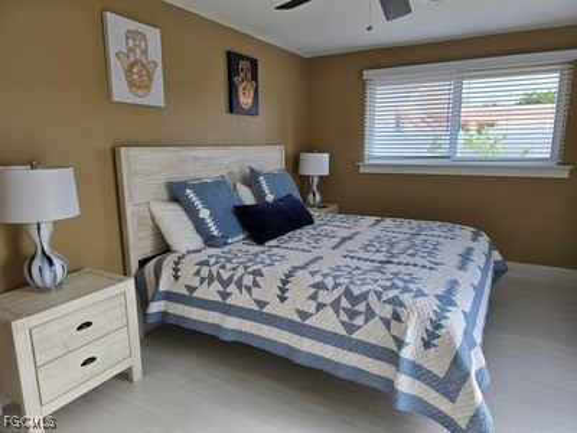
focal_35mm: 23
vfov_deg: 58.9
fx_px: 383
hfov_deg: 73.9
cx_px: 288
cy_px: 216
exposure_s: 1/180
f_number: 1.7
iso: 25
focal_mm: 6.3
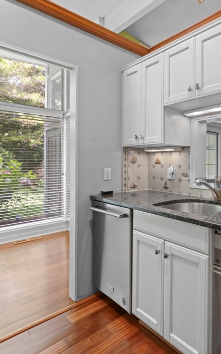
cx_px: 195
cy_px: 173
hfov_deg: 49.6
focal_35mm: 22
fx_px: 212
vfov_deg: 79.6
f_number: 9
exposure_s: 1/6
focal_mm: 14
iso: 3200
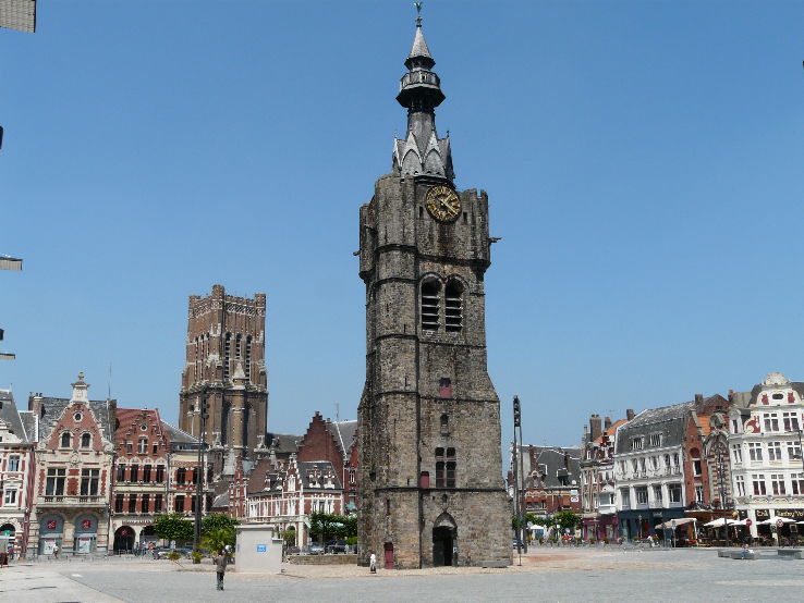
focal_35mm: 37
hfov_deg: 50.1
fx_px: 860
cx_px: 402
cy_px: 302
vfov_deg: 38.7
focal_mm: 6.1
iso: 100
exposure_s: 1/400
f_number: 6.3
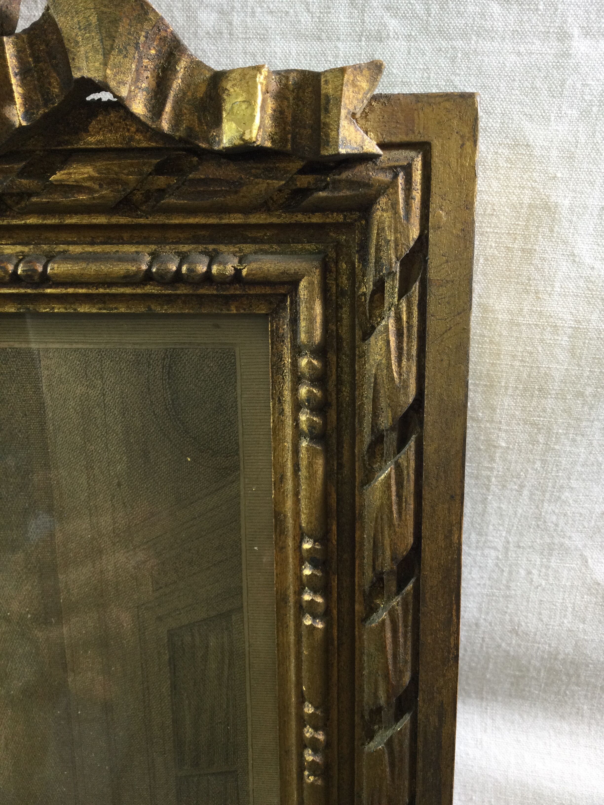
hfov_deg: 45.4
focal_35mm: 31
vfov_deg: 58.4
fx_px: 721
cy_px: 402
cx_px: 302
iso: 25
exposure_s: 1/33
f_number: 2.4
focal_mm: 3.3
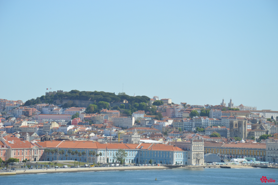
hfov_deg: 13.0
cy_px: 92
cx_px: 139
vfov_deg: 8.7
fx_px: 1224
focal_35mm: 159
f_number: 8
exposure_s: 1/250
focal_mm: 105
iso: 100
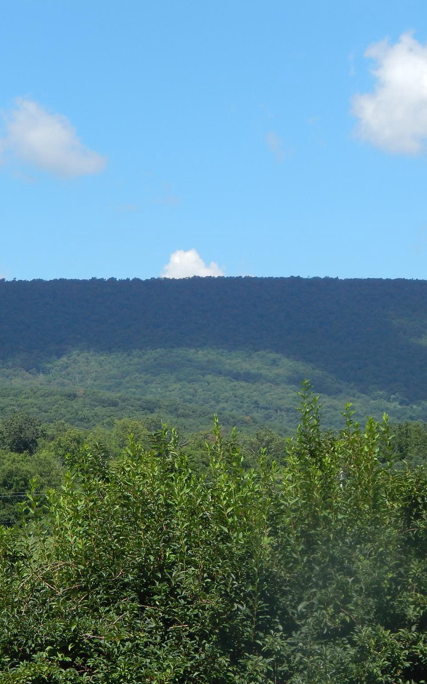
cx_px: 156
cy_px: 342
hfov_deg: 12.1
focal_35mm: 108
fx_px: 2011
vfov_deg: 19.3
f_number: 4.2
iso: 125
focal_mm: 13.5
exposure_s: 1/800
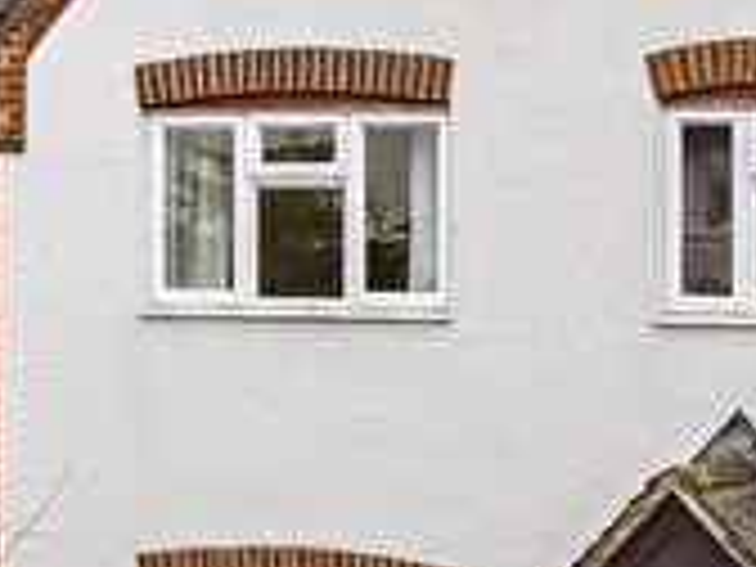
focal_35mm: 120
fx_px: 2621
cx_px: 774
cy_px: 466
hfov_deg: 16.1
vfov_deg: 12.3
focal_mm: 20
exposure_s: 1/640
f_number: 8
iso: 400
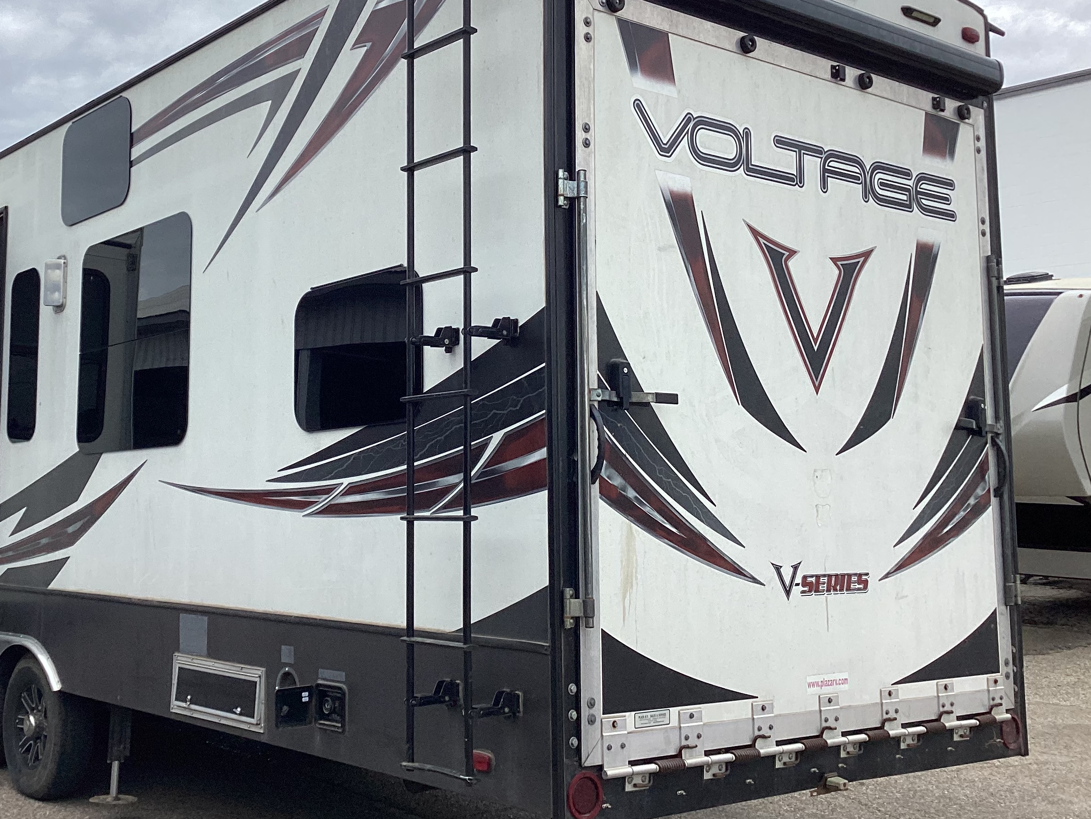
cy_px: 357
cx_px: 376
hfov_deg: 43.3
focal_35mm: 43
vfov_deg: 33.6
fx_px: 1355
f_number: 2.4
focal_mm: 3.3
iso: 25
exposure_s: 1/455
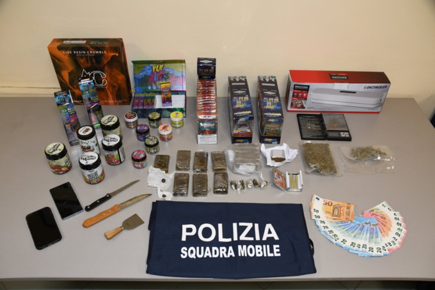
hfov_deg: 61.9
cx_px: 218
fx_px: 362
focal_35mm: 30
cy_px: 145
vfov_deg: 43.6
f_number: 5.6
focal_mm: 20
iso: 1250
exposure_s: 1/125
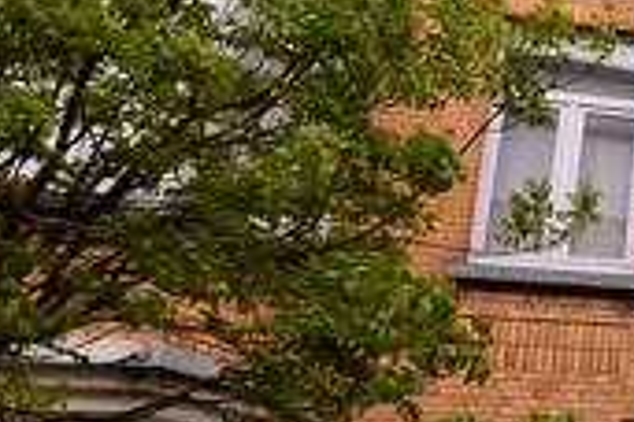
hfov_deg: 23.5
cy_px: 215
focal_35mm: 63
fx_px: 1109
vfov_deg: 21.6
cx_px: 1016
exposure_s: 1/210
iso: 320
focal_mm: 10
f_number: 8
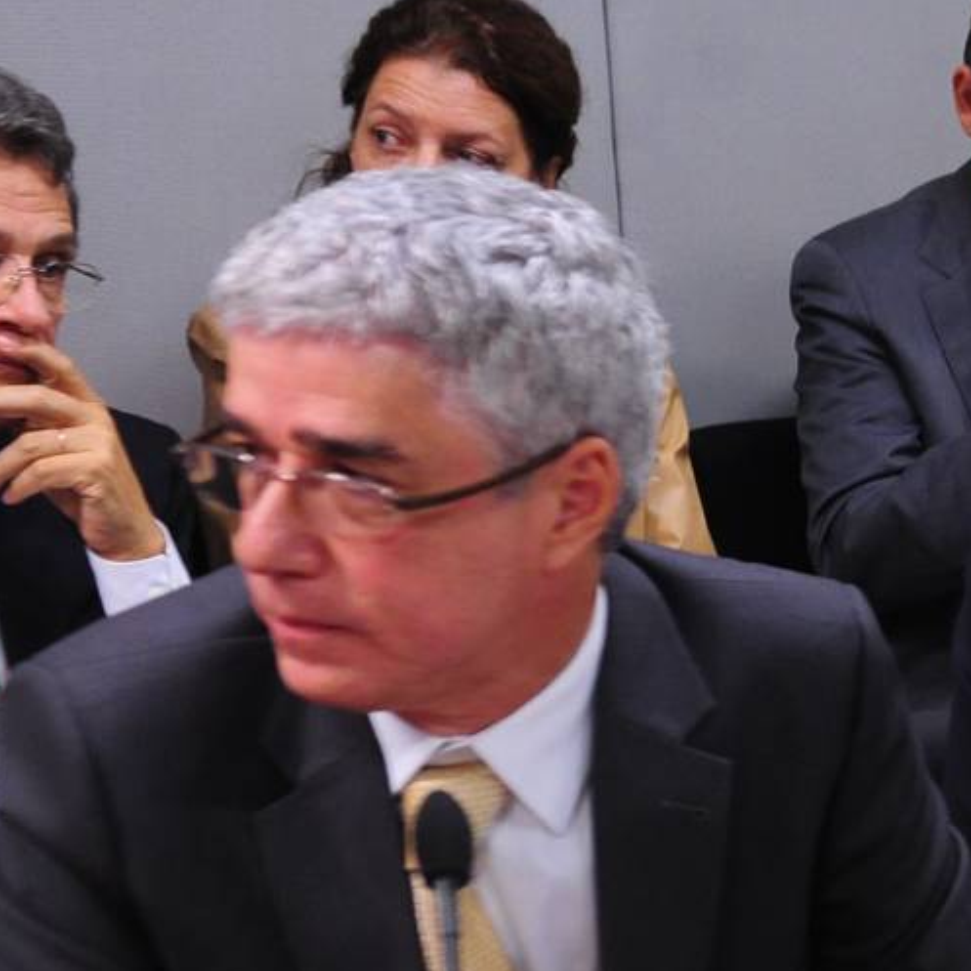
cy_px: 747
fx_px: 3713
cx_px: 1594
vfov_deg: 14.8
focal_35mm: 117
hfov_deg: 13.7
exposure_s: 1/80
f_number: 4.5
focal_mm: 38
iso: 2000
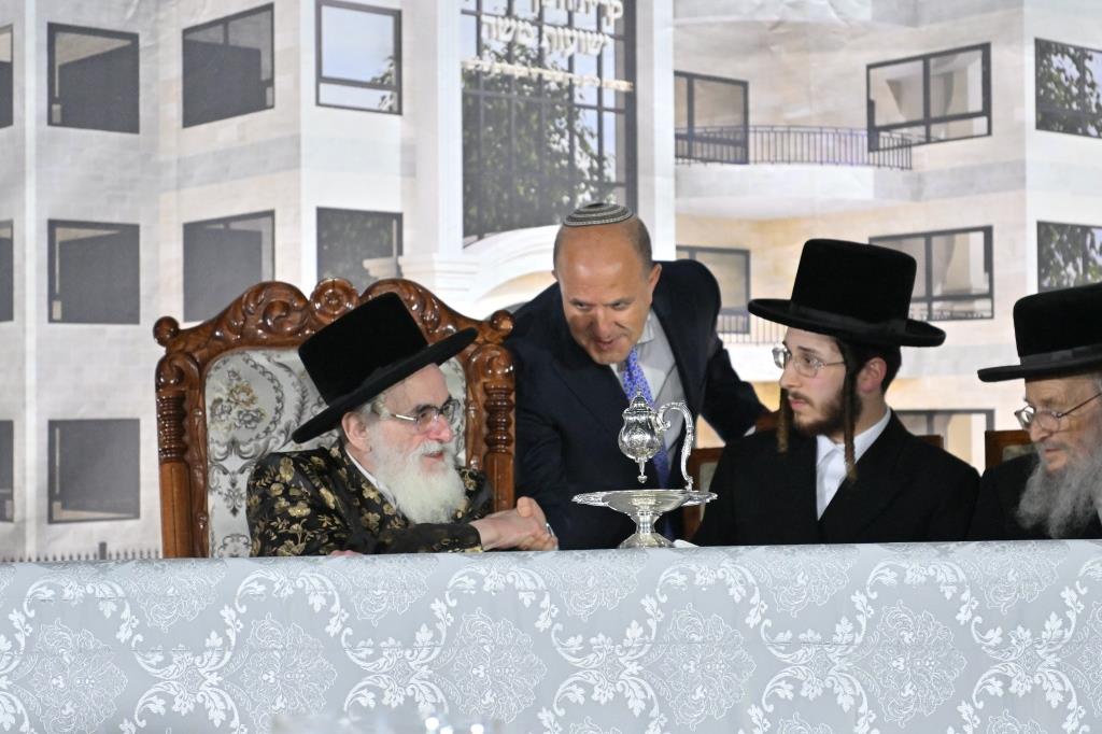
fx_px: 9180
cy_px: 367
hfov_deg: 6.9
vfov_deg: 4.6
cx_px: 551
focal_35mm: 300
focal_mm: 200
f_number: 2.8
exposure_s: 1/160
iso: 1600
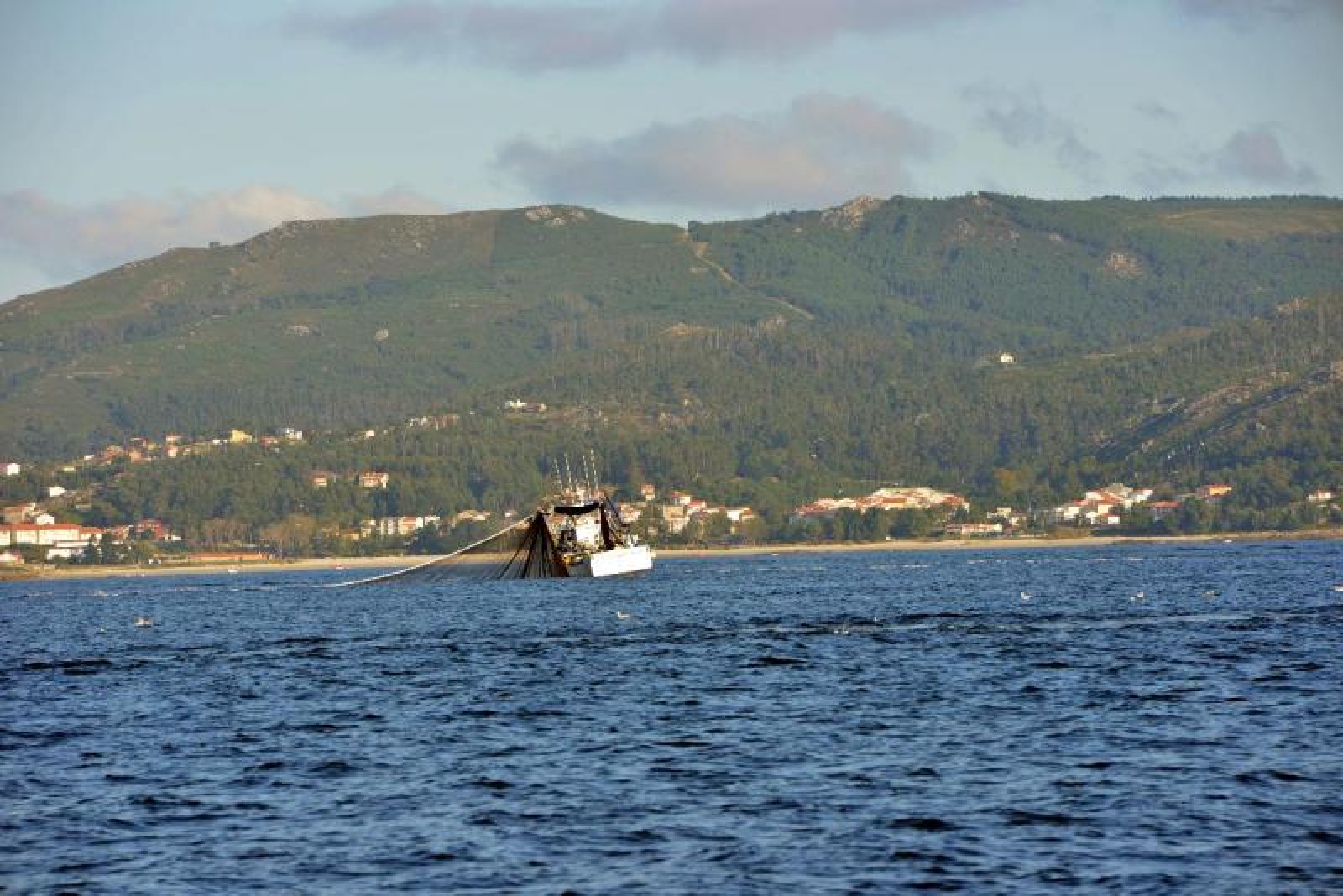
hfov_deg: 10.3
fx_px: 7463
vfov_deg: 6.9
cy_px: 448
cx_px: 672
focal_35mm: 200
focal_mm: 200
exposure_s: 1/200
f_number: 10
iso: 160
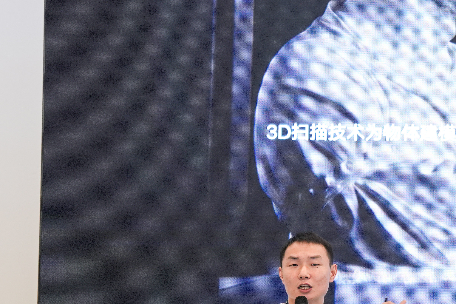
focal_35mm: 201
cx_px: 544
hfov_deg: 10.1
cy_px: 175
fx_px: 2546
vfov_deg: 6.8
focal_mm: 70
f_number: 2.8
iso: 800
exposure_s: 1/100
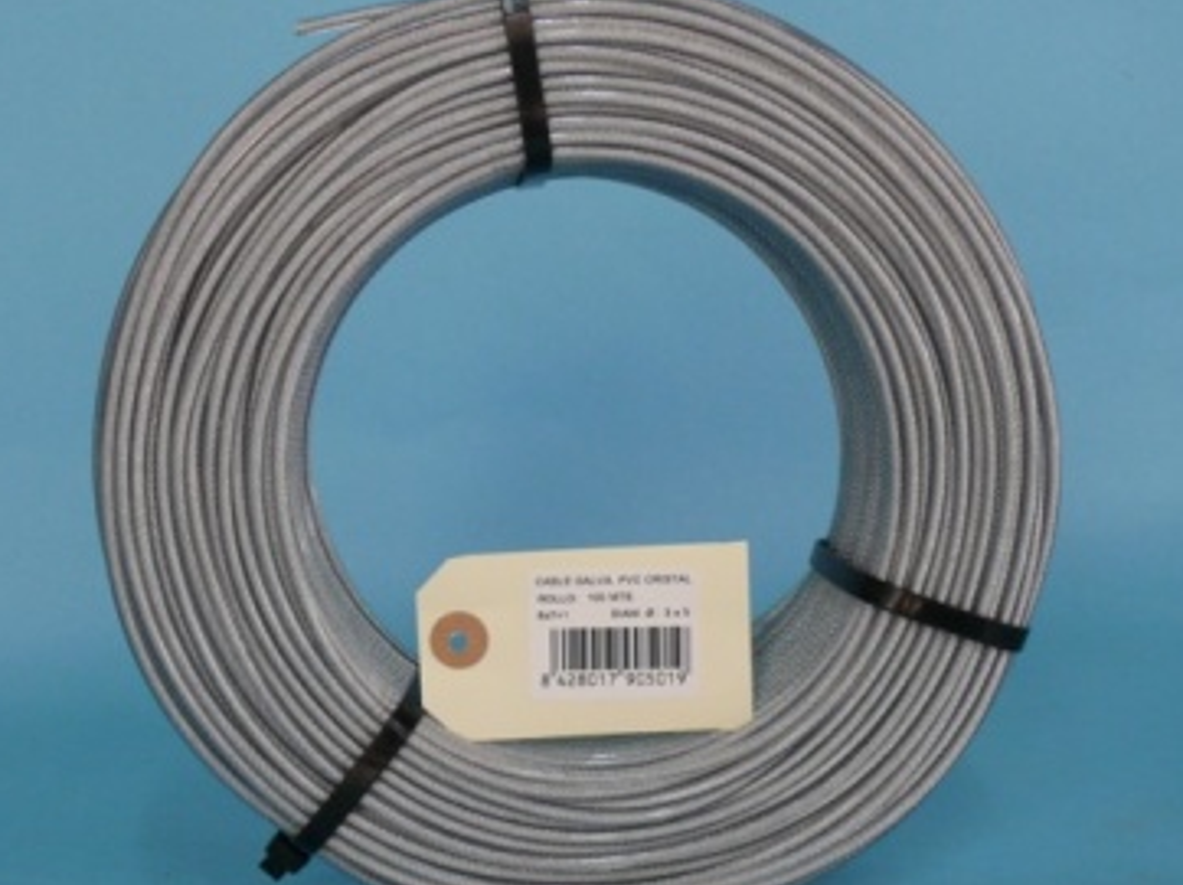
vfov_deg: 21.6
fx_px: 2322
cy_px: 426
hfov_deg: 28.6
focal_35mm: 68
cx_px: 531
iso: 200
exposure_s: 1/25
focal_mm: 10.2
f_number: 3.2
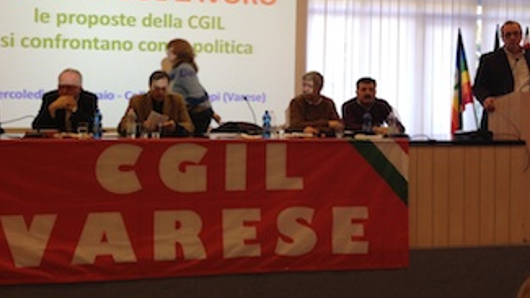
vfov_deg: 25.3
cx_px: 214
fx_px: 661
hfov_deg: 43.5
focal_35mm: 47
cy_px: 104
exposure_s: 1/30
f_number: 2.4
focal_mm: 4.28
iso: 64
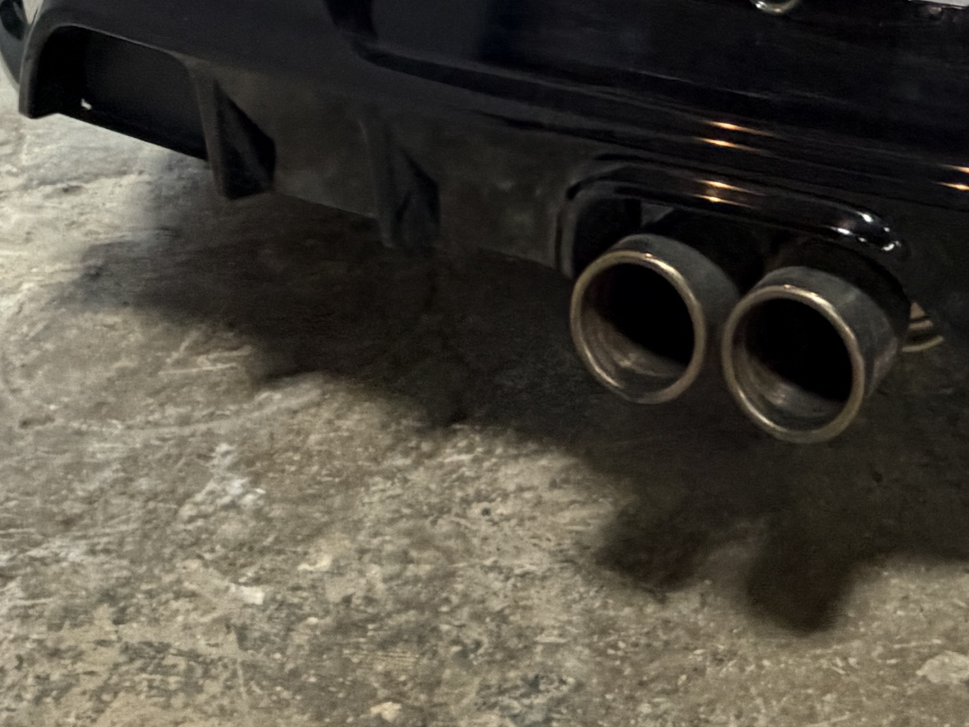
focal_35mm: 54
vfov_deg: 20.0
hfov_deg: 32.5
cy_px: -565
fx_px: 1512
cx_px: 981
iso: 250
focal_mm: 2.22
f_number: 2.2
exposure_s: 1/60
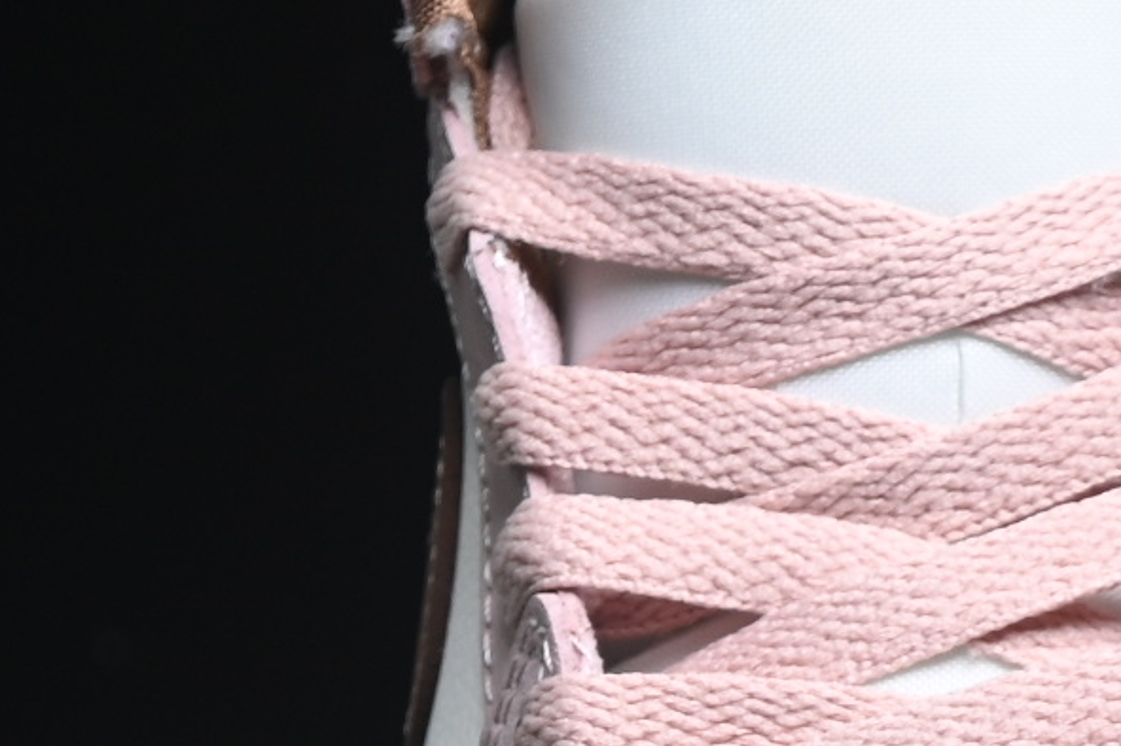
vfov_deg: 3.9
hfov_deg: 5.8
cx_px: 1494
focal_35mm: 353
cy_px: 1005
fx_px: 10985
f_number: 6.3
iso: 160
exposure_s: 1/60
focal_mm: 50
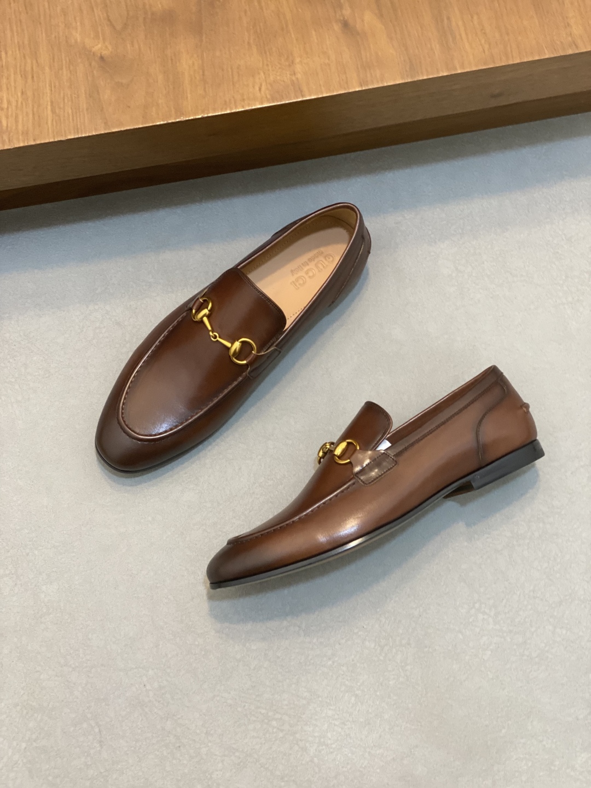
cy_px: 394
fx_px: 1184
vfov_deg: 36.8
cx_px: 296
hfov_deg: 28.0
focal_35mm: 52
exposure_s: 1/100
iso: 200
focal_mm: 6
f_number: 2
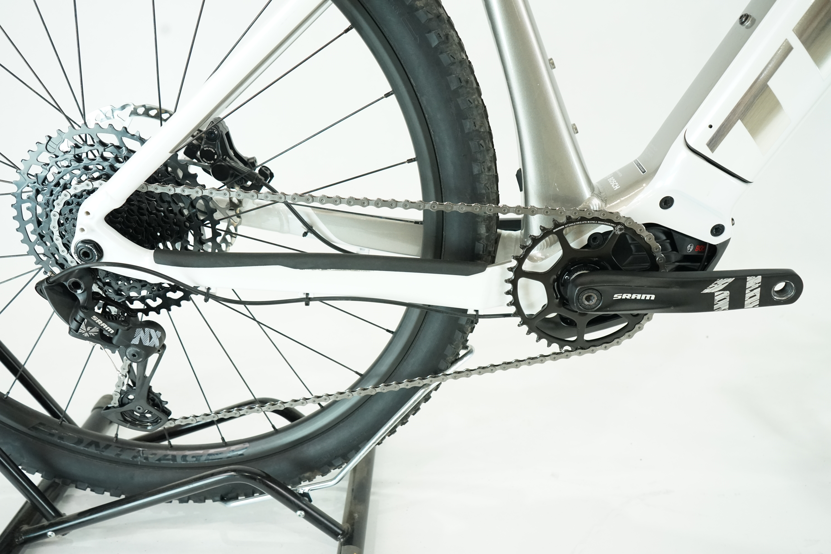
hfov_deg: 63.7
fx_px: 669
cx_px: 416
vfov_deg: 45.0
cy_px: 277
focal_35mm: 29
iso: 2500
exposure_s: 1/200
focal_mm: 29
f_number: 5.6
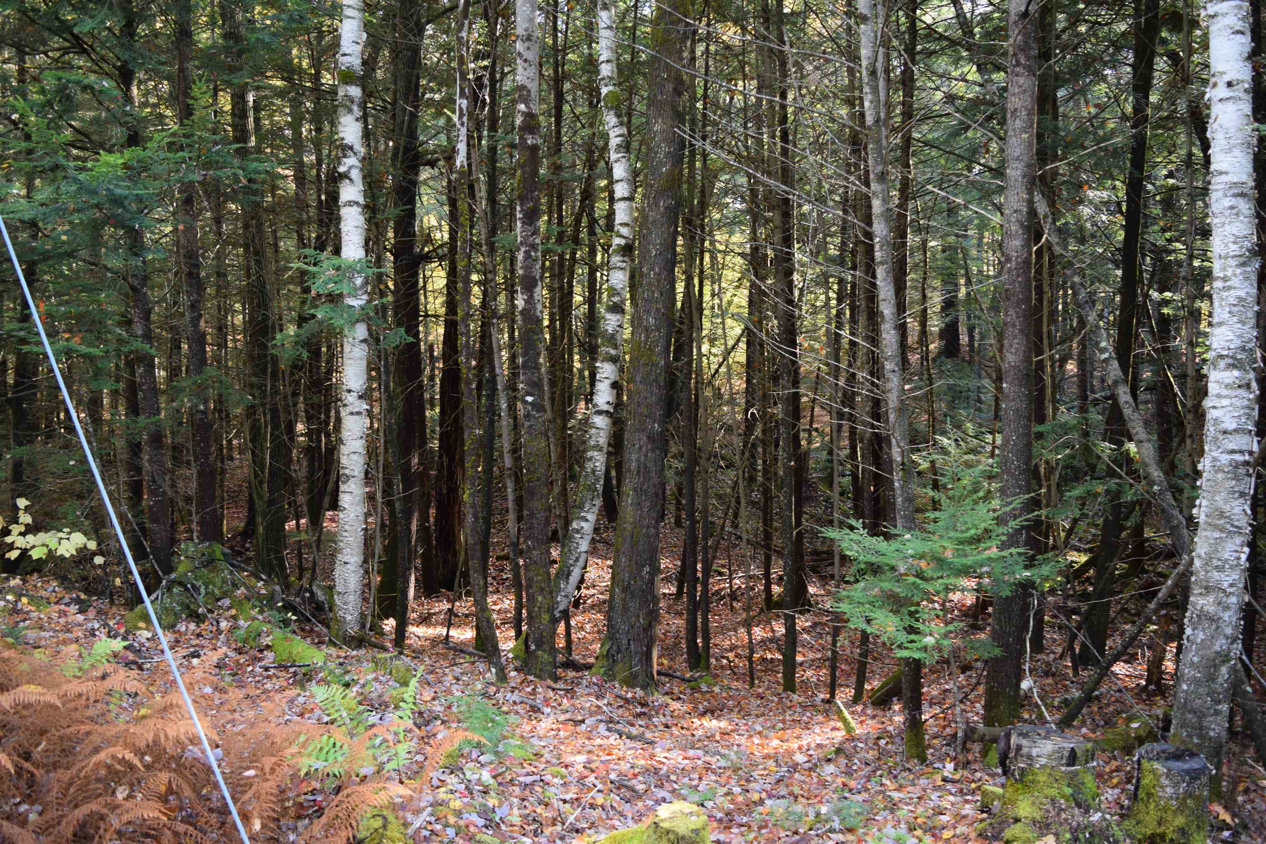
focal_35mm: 30
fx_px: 1055
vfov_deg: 43.6
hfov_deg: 61.9
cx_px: 633
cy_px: 422
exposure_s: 1/60
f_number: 4
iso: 560
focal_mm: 20
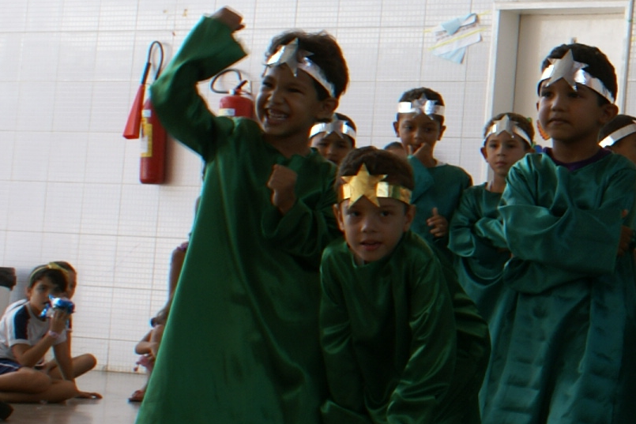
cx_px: 1067
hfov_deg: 16.5
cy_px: 148
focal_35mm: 108
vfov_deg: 12.7
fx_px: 1908
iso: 100
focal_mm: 20
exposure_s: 1/60
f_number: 8
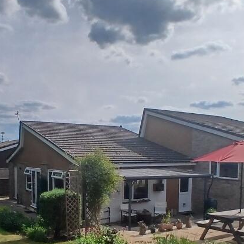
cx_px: 90
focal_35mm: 37
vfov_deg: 44.0
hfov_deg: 44.5
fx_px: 295
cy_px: 170
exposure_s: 1/3322
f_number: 2.2
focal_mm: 1.4
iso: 64
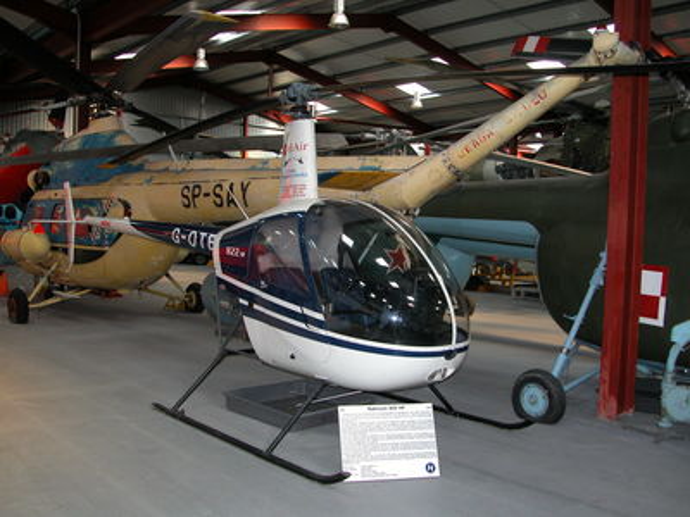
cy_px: 258
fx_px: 698
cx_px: 345
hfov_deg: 52.6
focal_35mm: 35
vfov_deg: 40.7
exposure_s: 1/60
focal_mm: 8.9
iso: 200
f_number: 2.8
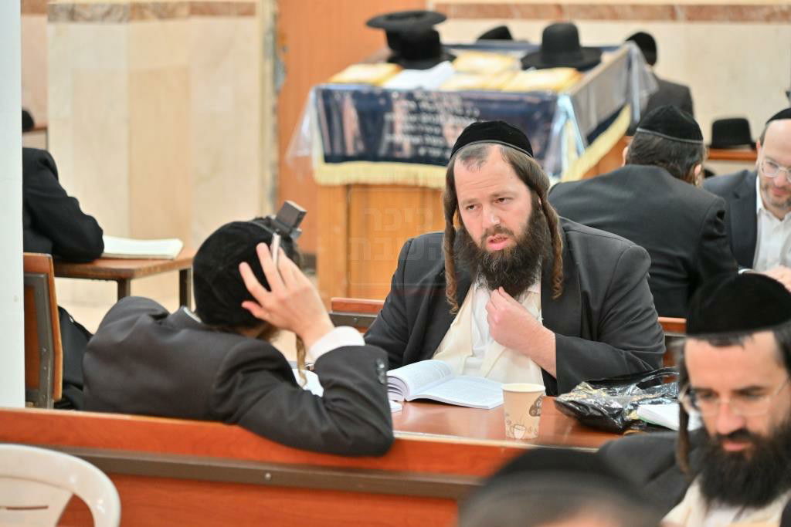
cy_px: 264
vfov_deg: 11.4
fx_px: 2637
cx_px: 396
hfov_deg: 17.1
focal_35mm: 120
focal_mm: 120
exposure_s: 1/400
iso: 1600
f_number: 4
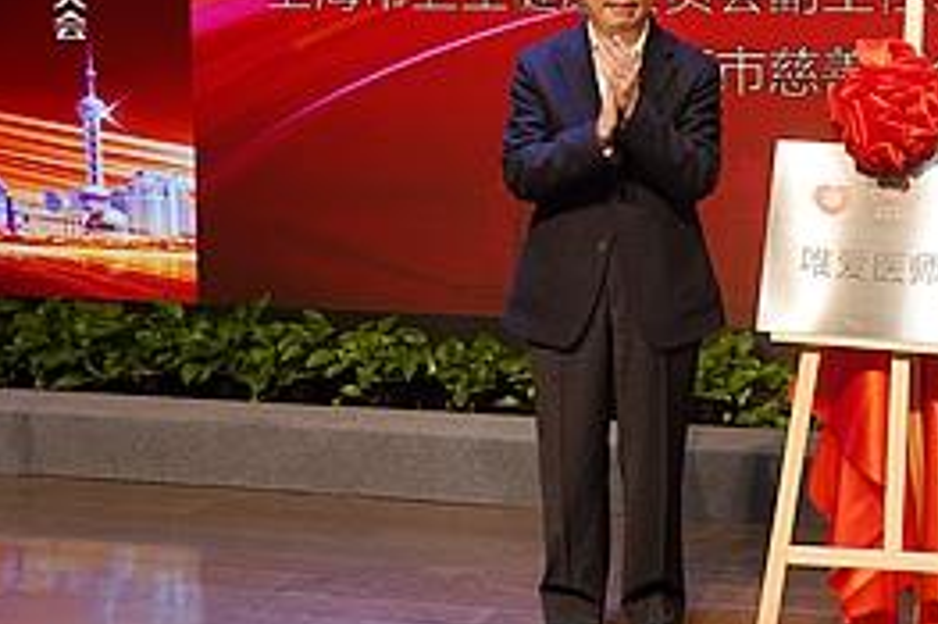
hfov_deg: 32.8
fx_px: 1484
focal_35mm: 57
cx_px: 888
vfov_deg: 23.7
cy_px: 228
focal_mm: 25
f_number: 5
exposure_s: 1/50
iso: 160
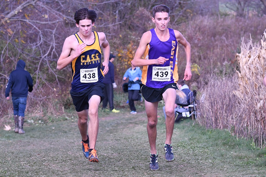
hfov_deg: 13.7
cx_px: 133
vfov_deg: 9.2
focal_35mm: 150
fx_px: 1109
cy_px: 88
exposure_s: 1/1000
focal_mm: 100
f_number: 5.6
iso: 560
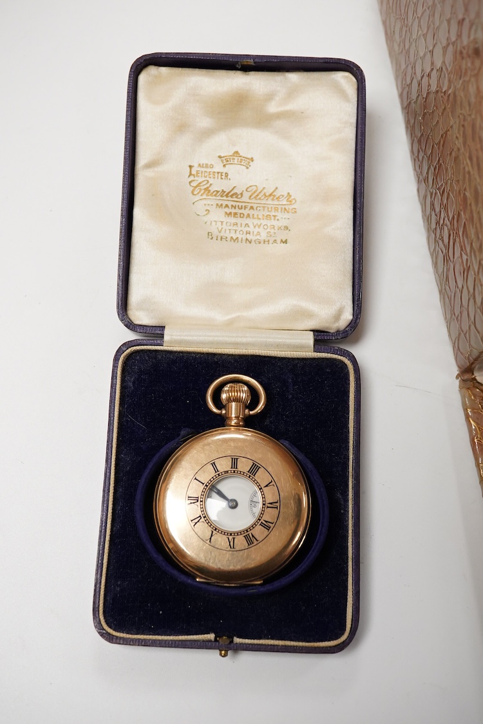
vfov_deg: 43.6
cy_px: 362
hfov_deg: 29.9
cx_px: 242
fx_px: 906
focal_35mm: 45
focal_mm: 30
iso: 2500
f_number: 8
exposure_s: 1/320
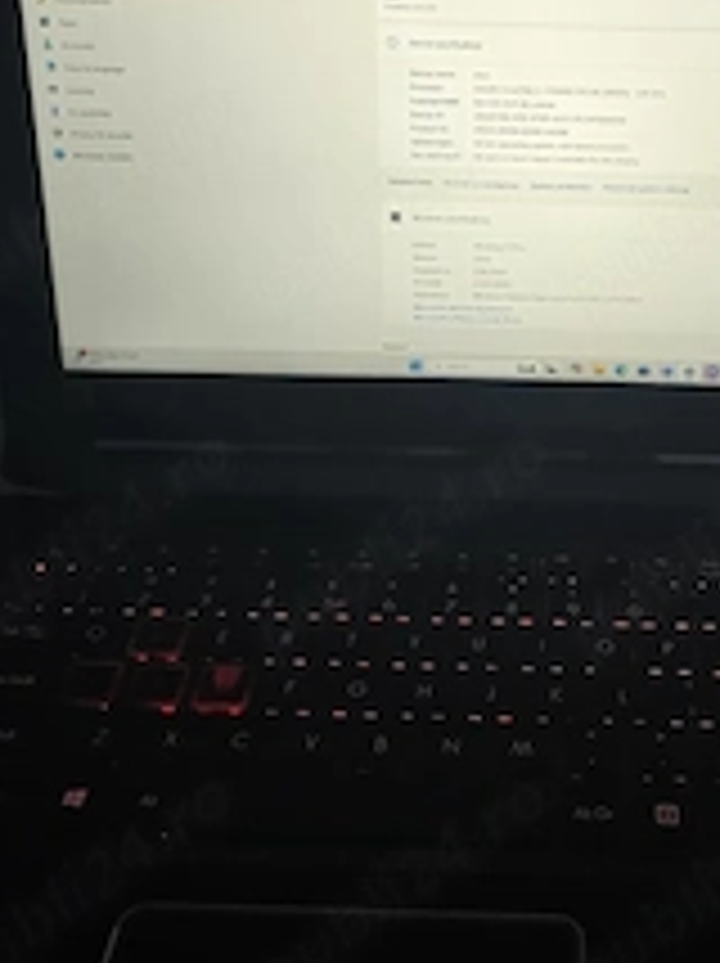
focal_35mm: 43
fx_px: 1195
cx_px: 558
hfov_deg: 32.8
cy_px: 274
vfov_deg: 42.9
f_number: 1.7
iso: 160
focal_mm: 6.3
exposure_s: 1/120
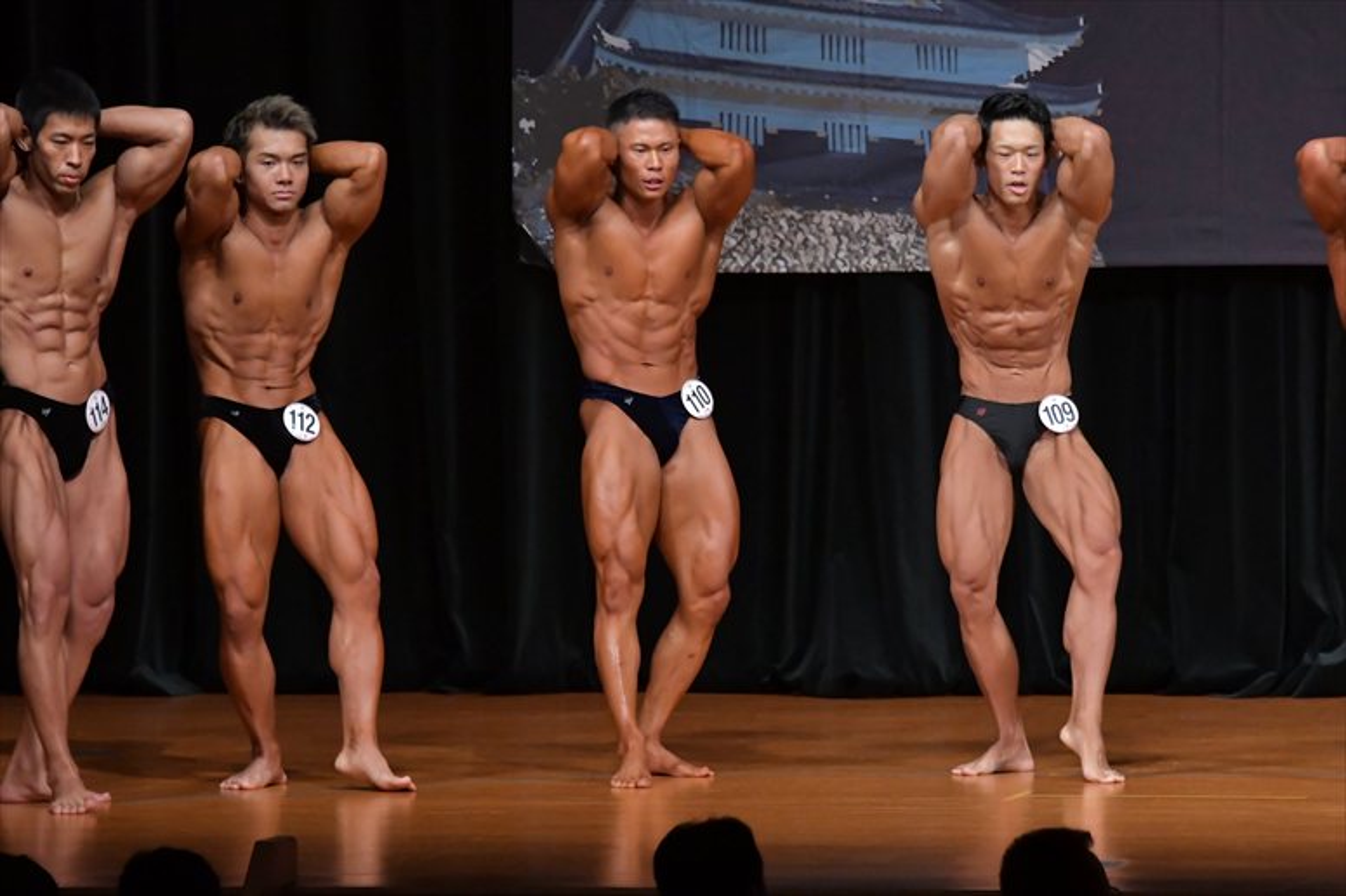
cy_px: 448
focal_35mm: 270
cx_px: 673
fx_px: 10090
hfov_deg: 7.6
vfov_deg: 5.1
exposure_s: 1/400
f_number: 5.6
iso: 5000
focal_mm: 180
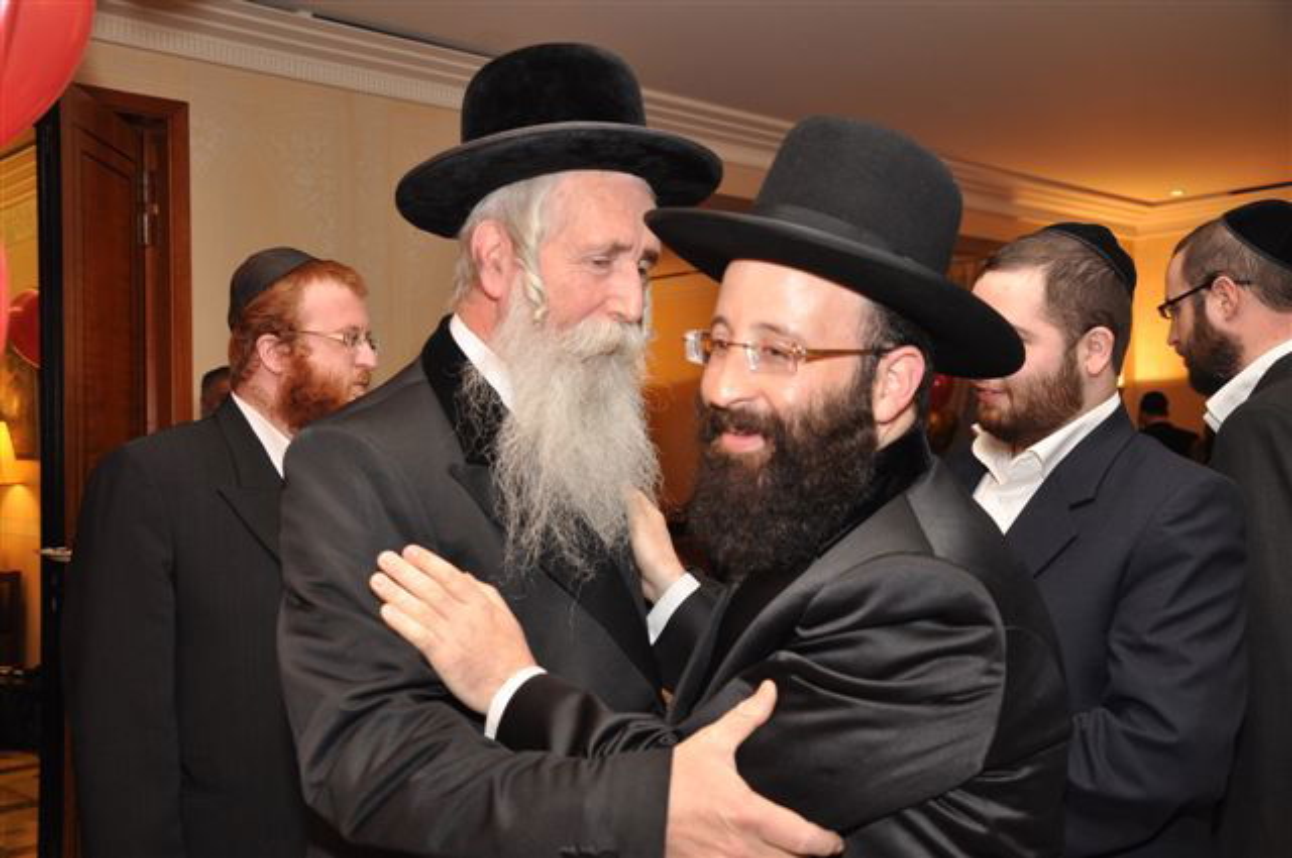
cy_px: 429
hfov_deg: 51.3
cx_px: 646
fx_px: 1344
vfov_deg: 35.4
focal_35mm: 38
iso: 500
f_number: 4
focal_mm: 25
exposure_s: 1/60
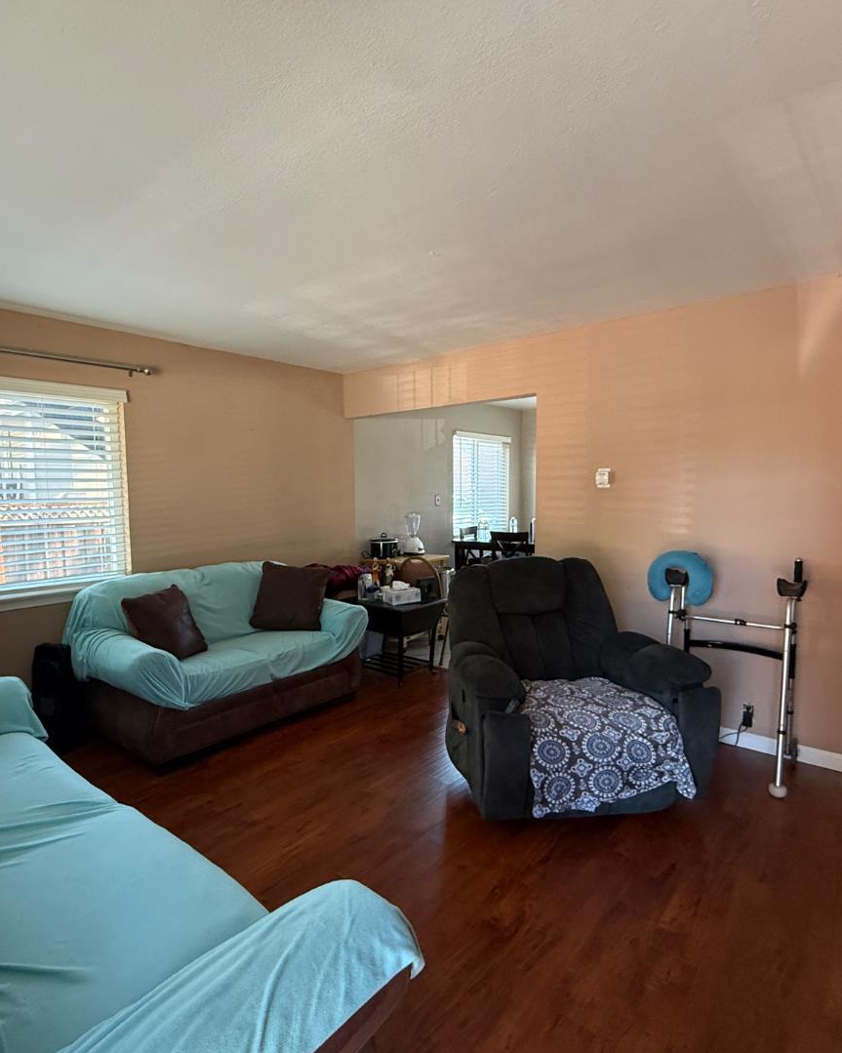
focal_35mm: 19
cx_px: 380
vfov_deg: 83.3
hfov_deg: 70.7
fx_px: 592
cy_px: 543
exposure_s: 1/69
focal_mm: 2.22
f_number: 2.2
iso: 320
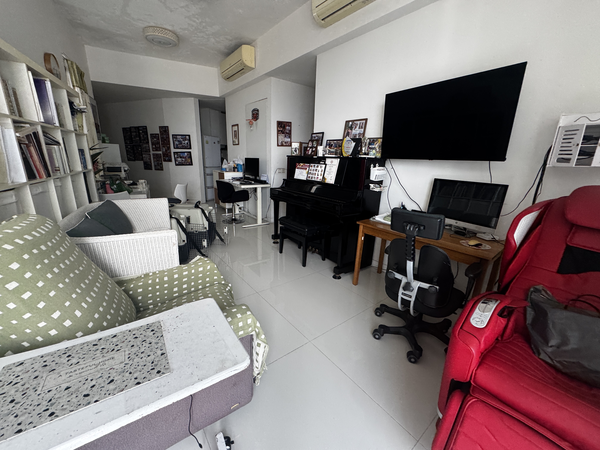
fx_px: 243
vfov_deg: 85.7
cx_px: 300
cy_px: 225
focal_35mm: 14
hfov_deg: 102.1
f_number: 2.2
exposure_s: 1/99
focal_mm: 2.22
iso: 160
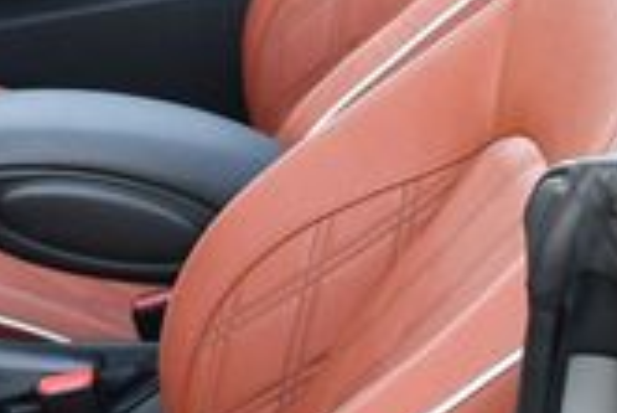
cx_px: -78
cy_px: 309
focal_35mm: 139
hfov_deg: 14.4
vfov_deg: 9.9
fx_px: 2384
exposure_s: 1/250
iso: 560
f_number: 3.5
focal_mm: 18
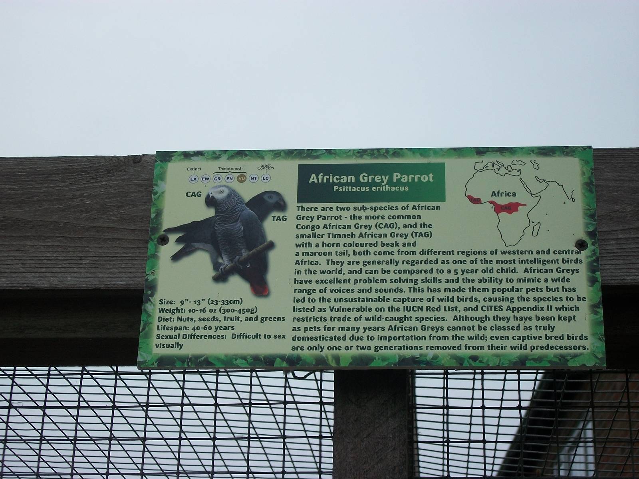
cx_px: 320
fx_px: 1421
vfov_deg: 19.1
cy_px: 240
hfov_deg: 25.3
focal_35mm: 77
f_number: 4.6
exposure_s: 1/400
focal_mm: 13.7
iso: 80
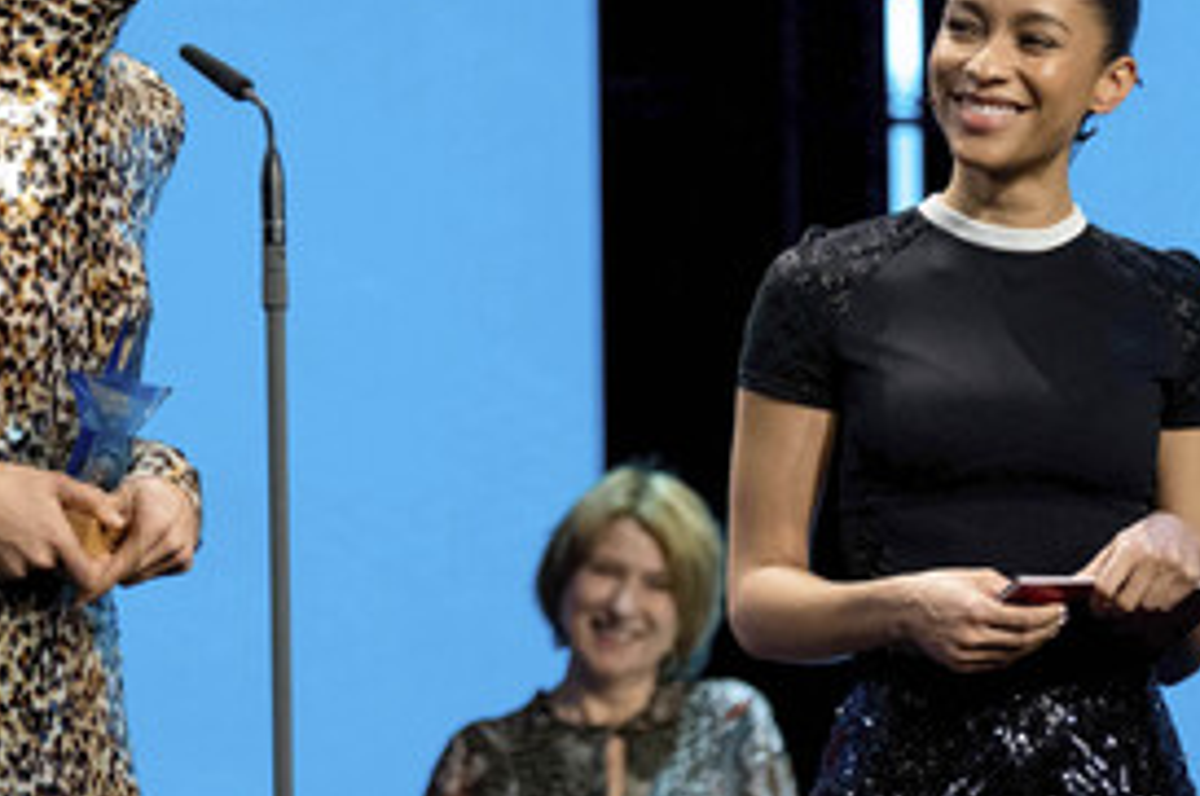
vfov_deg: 5.6
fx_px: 8086
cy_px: 286
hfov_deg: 8.5
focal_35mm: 243
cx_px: 486
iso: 2500
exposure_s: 1/320
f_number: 2.8
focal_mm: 98.2
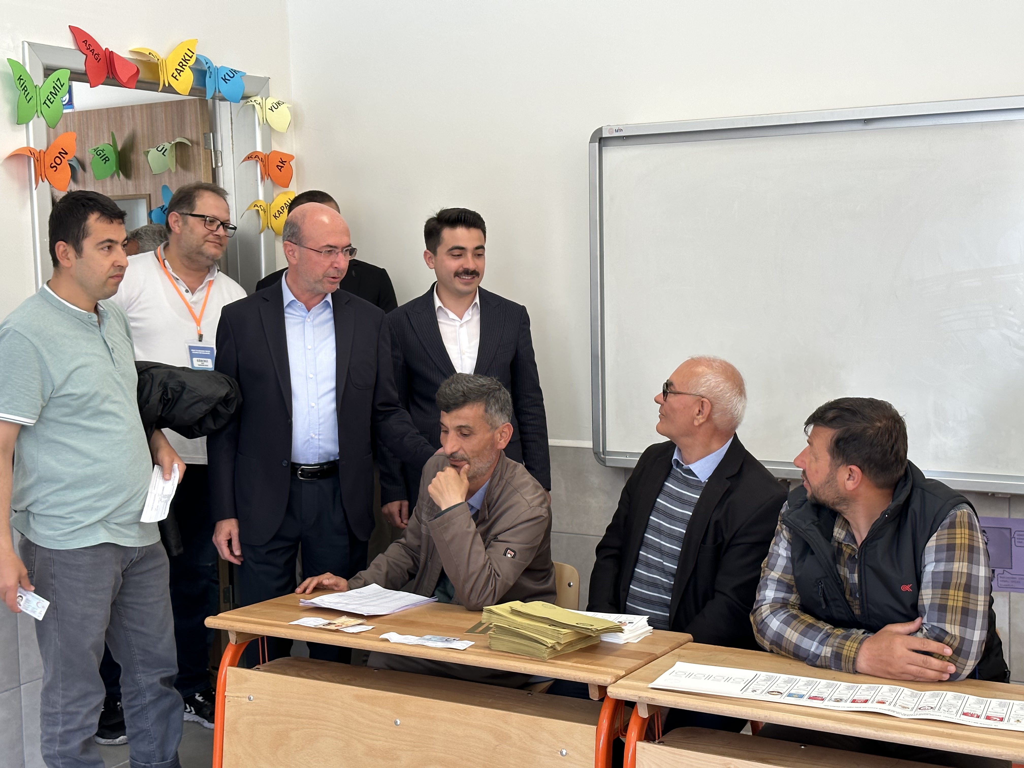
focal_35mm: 48
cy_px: 384
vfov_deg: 30.3
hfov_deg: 39.7
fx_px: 1420
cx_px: 512
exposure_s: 1/103
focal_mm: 6.86
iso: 80
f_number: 1.78
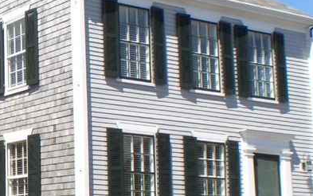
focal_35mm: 139
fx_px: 1186
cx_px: -67
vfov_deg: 9.4
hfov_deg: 14.5
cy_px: 112
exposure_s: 1/640
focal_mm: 9.2
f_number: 4.7
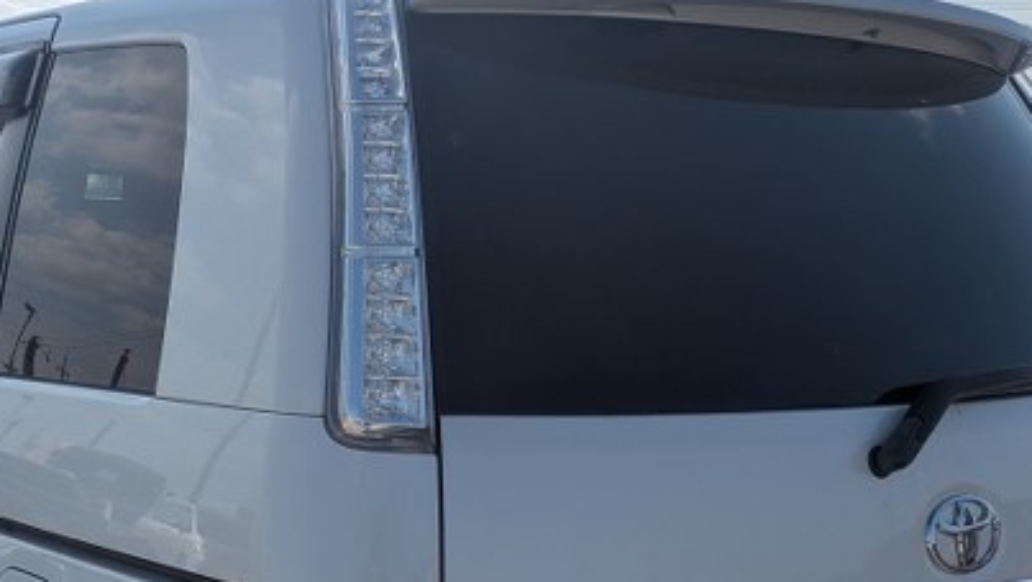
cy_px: 541
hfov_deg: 37.7
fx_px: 1478
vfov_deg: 21.7
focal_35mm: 54
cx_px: 288
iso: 50
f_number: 1.89
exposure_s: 1/7092
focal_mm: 5.43
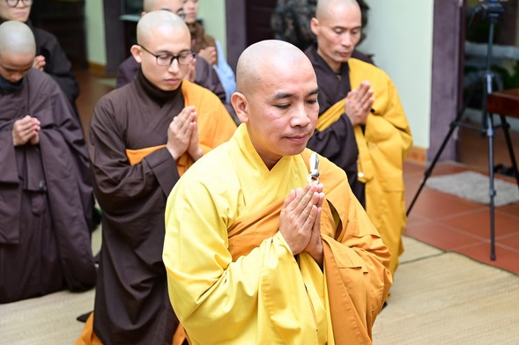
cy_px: 180
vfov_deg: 21.2
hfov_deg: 31.4
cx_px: 285
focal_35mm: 64
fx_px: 922
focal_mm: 58
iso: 2000
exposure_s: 1/125
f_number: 4
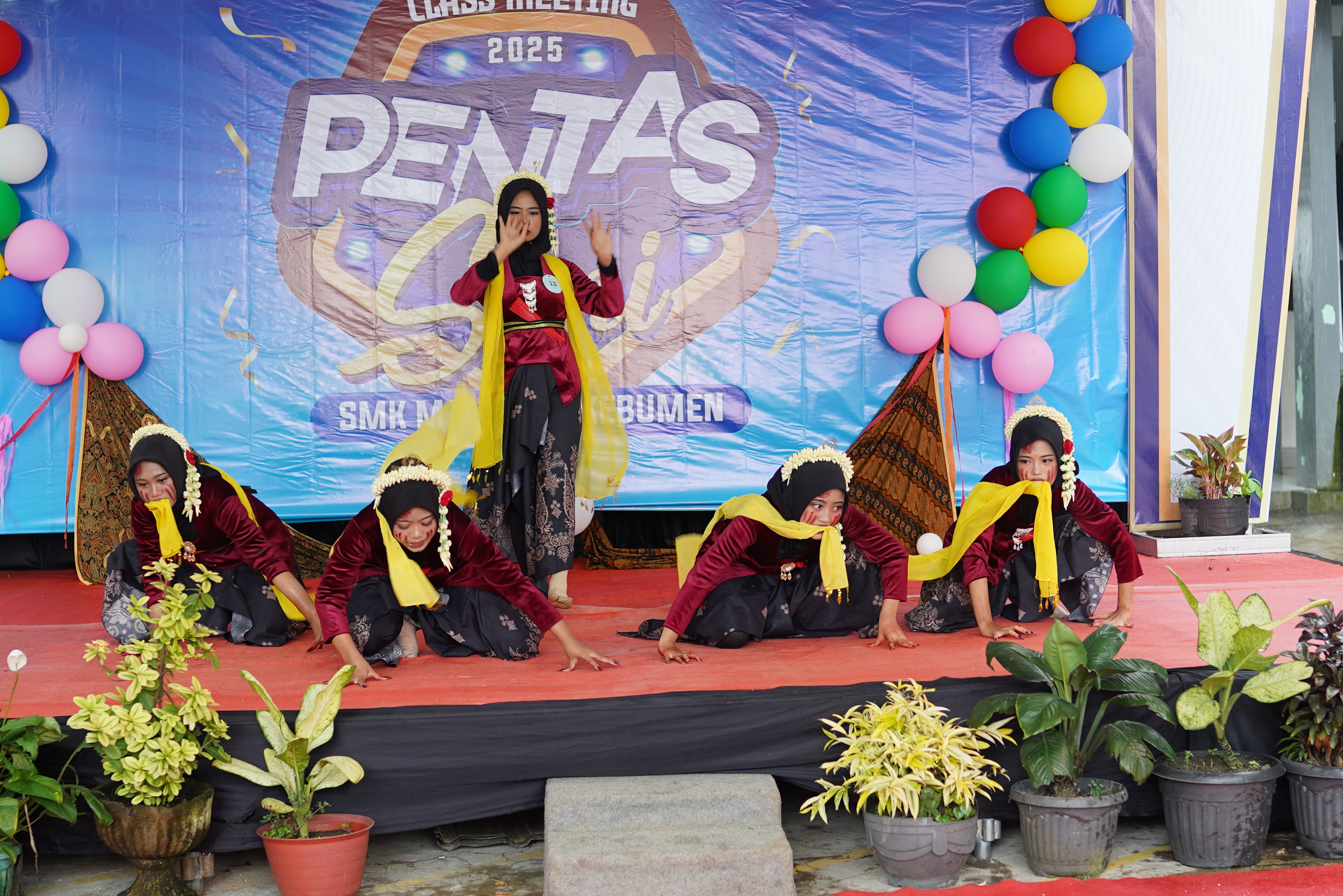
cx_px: 640
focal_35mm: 63
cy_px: 381
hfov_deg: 31.9
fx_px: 2350
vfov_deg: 21.6
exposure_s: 1/60
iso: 100
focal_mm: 35
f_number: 1.8
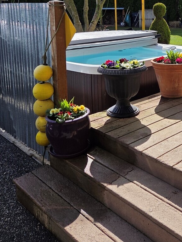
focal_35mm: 43
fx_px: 301
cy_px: 40
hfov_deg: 32.0
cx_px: 162
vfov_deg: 41.4
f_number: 1.8
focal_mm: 5.4
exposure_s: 1/6618
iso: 80
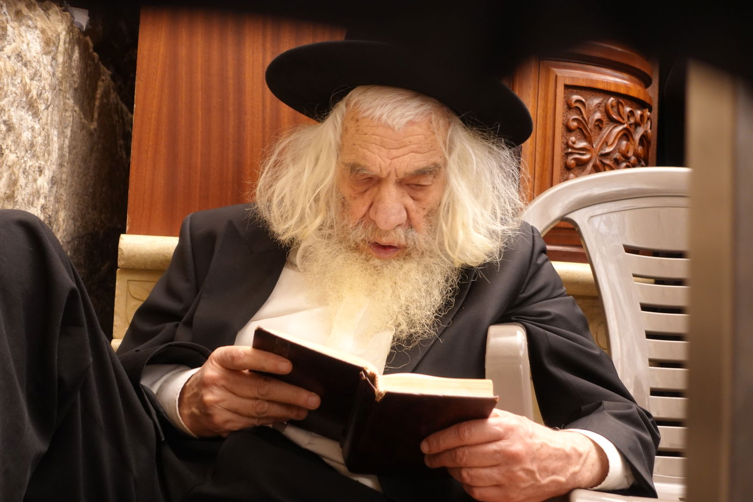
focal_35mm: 59
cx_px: 376
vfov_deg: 23.0
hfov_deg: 33.9
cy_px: 251
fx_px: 1234
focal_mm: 22.19
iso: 800
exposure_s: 1/25
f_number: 2.8
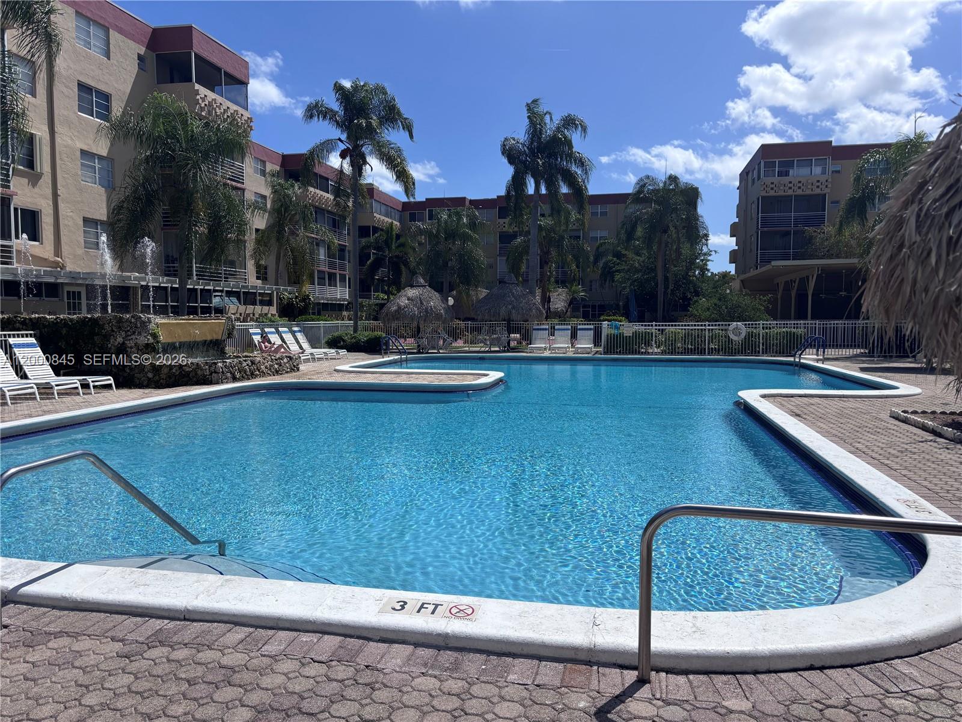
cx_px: 481
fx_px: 723
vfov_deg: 53.1
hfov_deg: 67.3
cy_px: 361
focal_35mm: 26
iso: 50
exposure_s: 1/6711
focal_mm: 5.96
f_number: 1.6
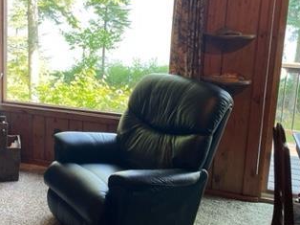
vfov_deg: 27.2
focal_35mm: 53
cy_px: 67
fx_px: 459
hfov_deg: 34.2
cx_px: 29
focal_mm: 4.2
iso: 100
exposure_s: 1/120
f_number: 1.6
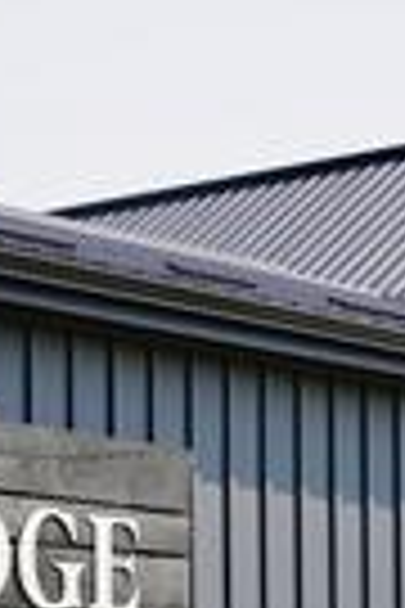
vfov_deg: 11.8
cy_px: 640
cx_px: -236
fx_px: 2902
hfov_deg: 7.8
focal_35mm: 172
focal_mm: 50
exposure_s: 1/400
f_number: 5
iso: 100
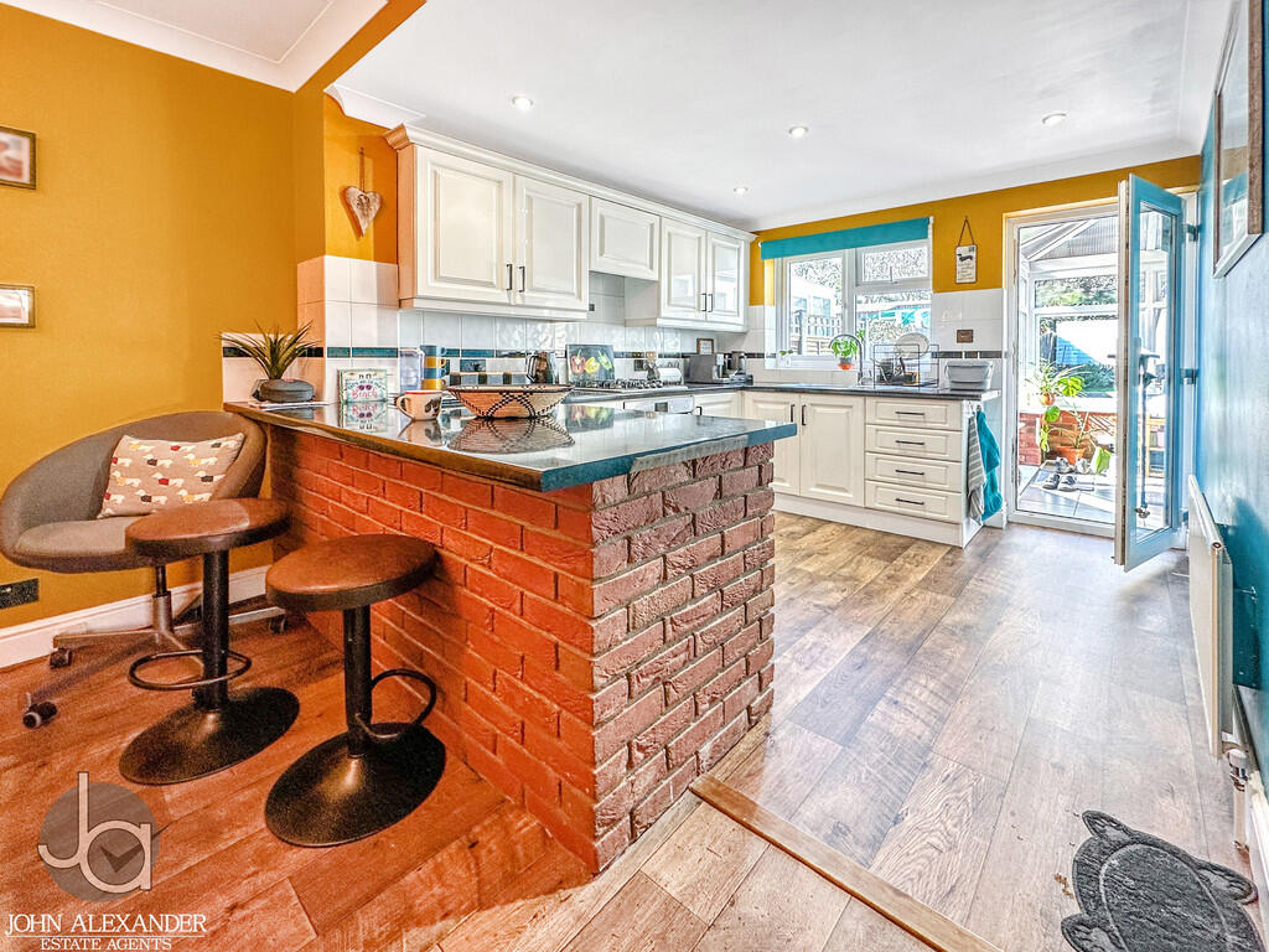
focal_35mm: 14
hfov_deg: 102.1
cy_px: 476
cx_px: 634
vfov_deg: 85.7
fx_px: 513
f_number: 2.2
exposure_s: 1/100
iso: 80
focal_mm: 2.22
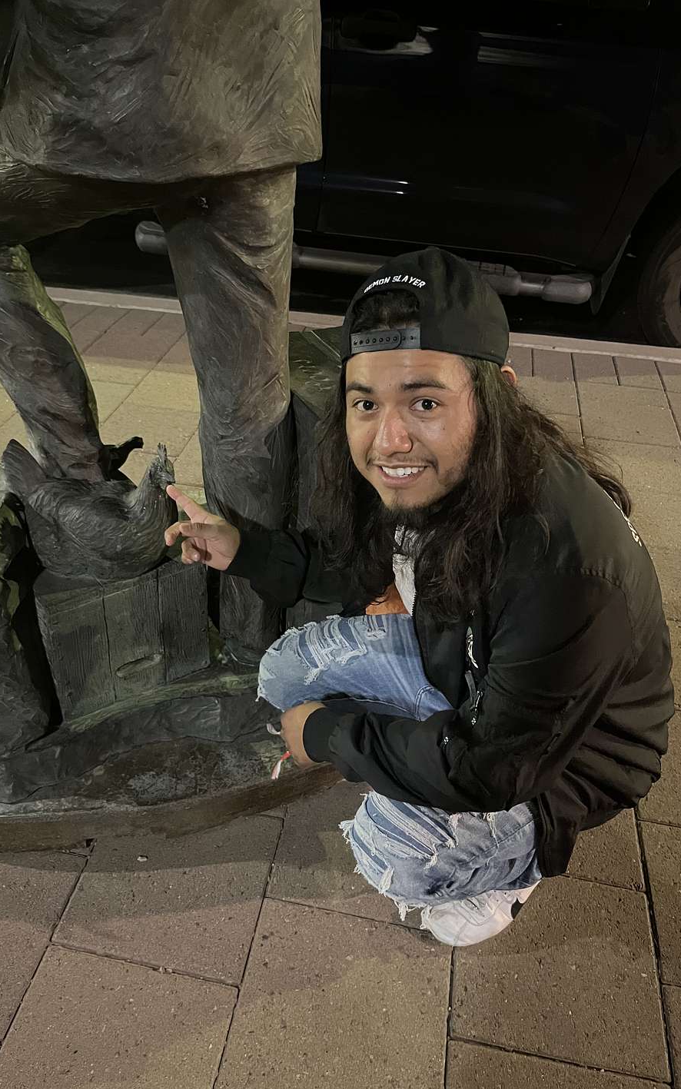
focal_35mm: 28
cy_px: 553
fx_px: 831
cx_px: 290
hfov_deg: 44.4
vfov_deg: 66.5
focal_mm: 5.1
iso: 1000
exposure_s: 1/17
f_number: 1.6
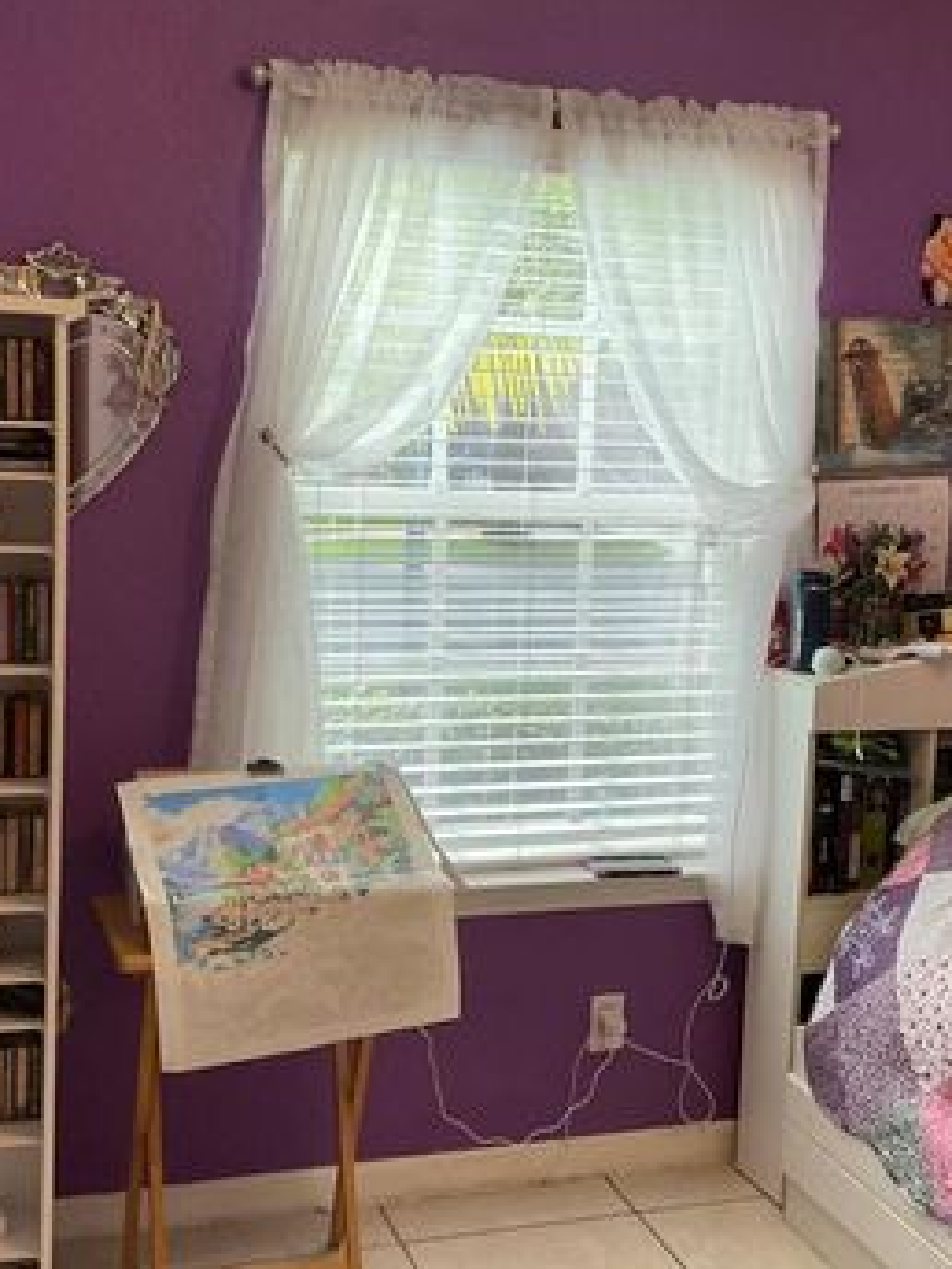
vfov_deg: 38.2
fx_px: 1833
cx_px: 638
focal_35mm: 50
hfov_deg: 28.9
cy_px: 625
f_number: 1.8
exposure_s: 1/60
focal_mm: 3
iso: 80
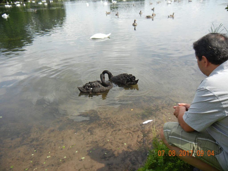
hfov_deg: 60.0
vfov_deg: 46.8
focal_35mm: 30
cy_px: 86
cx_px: 114
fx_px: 198
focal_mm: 5.4
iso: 160
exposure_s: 1/719
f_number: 3.5
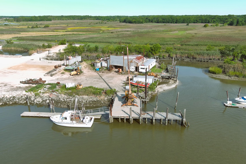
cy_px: 82
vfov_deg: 45.0
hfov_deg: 63.7
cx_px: 123
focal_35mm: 29
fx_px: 198
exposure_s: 1/800
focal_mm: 10.57
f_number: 2.8
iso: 100
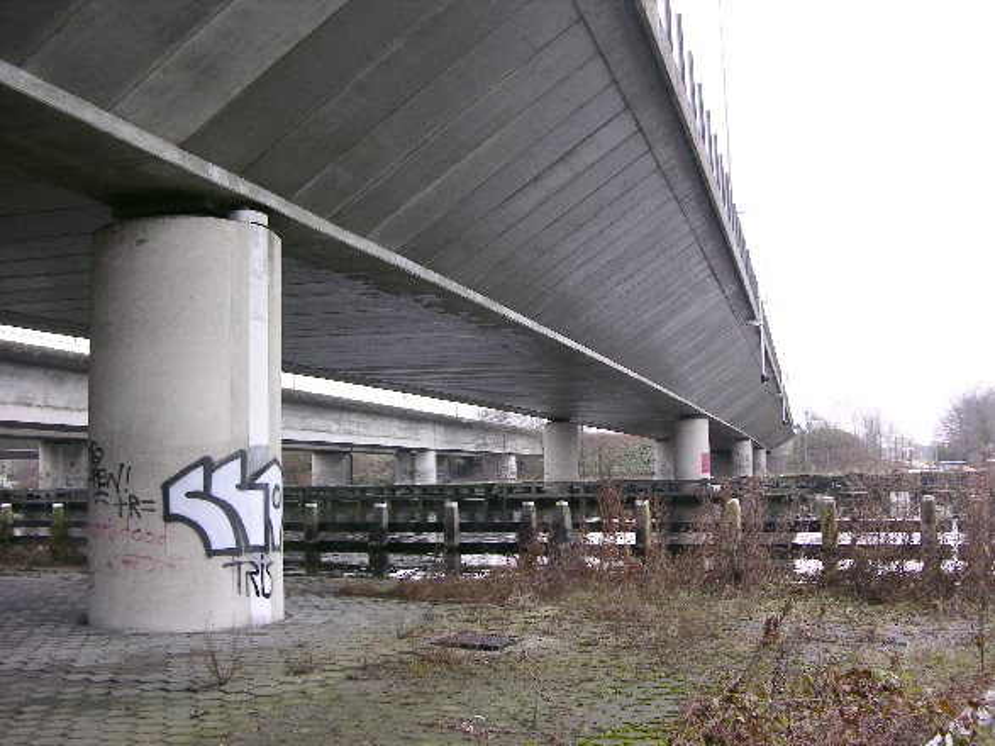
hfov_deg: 52.6
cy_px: 373
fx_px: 1006
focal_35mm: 35
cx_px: 498
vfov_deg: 40.7
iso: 50
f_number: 3.2
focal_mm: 8.9
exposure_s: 1/20.5
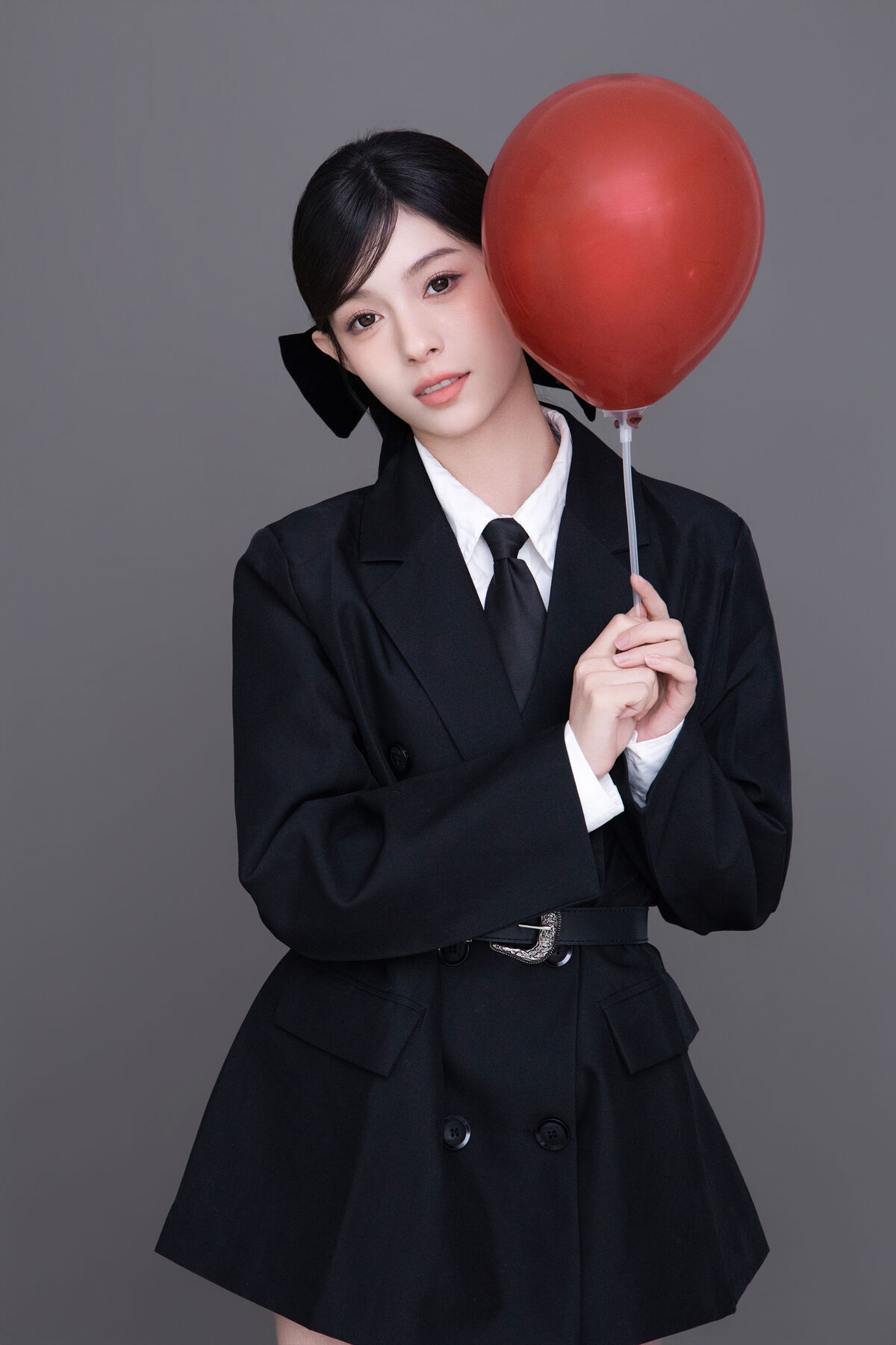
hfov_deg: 13.2
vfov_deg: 19.6
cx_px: 448
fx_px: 3882
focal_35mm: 104
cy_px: 672
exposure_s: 1/50
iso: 3200
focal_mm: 105
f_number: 8
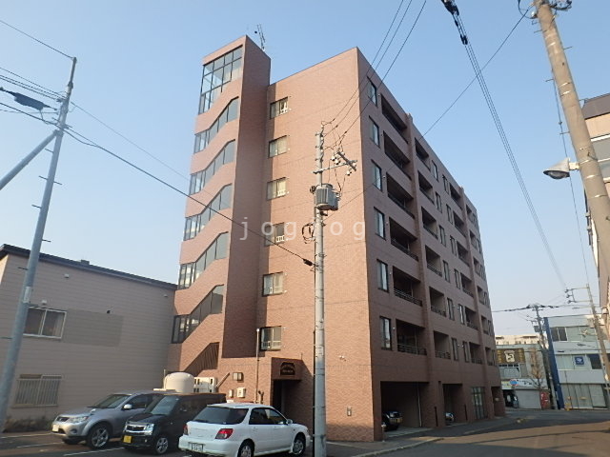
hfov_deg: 71.6
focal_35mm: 24
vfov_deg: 56.8
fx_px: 423
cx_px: 305
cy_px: 228
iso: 125
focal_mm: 4.2
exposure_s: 1/500
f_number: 3.9
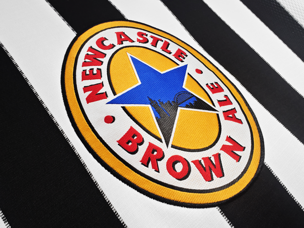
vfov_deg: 58.9
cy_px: 114
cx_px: 152
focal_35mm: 23
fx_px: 202
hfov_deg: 73.9
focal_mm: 2.59
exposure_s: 1/60
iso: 77
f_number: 2.2
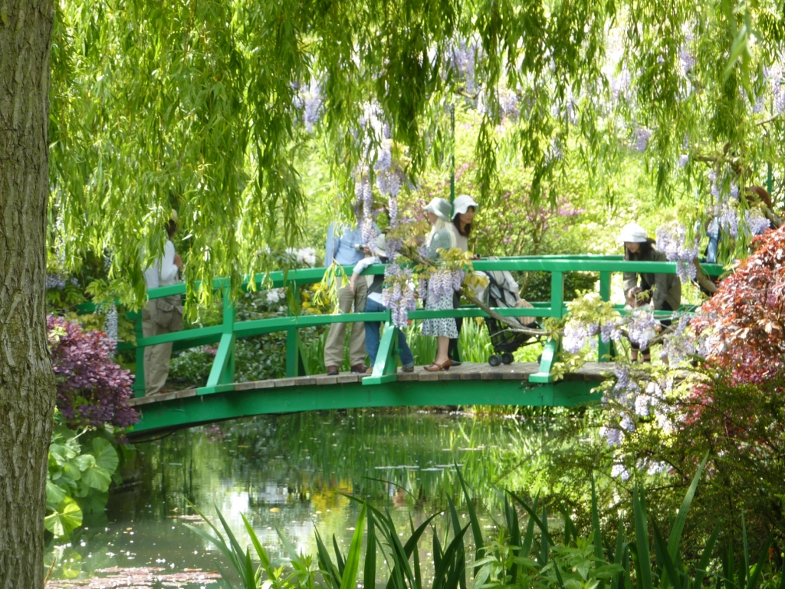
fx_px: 3334
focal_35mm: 147
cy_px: 294
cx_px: 392
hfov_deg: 13.4
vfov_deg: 10.1
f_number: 4.5
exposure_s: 1/60
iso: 80
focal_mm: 24.1
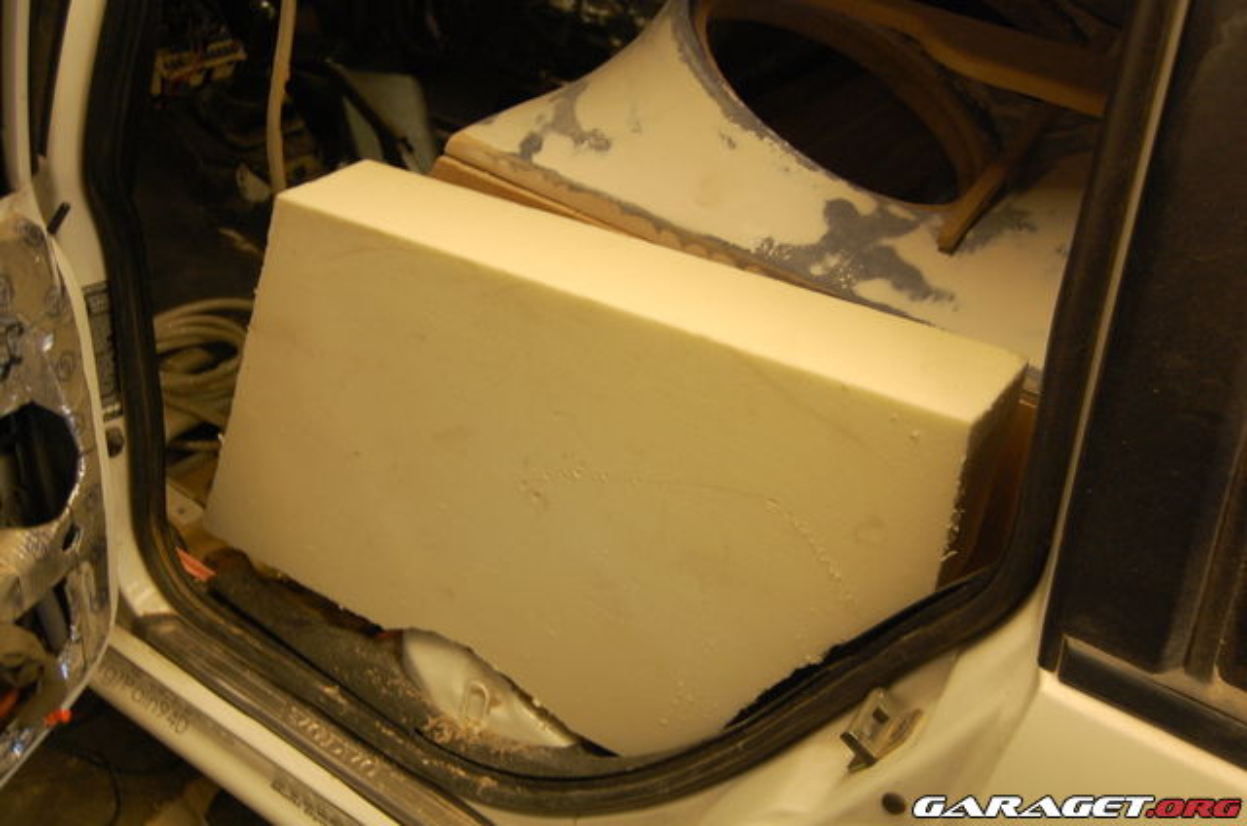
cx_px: 624
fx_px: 1245
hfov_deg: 53.2
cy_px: 413
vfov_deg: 36.7
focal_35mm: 36
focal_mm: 24
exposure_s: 1/20
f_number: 4
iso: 800
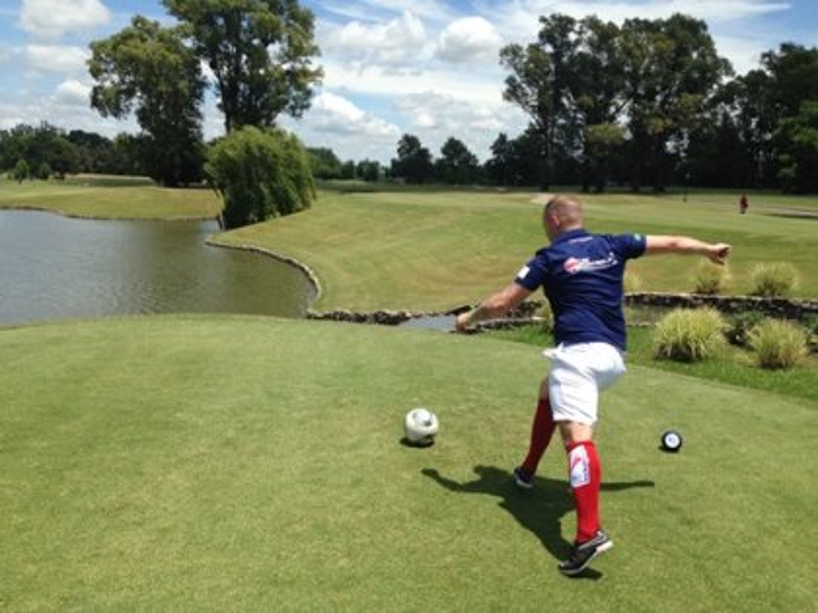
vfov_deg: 42.9
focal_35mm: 33
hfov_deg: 55.4
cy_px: 306
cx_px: 409
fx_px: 780
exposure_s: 1/2088
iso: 50
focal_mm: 4.12
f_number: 2.4
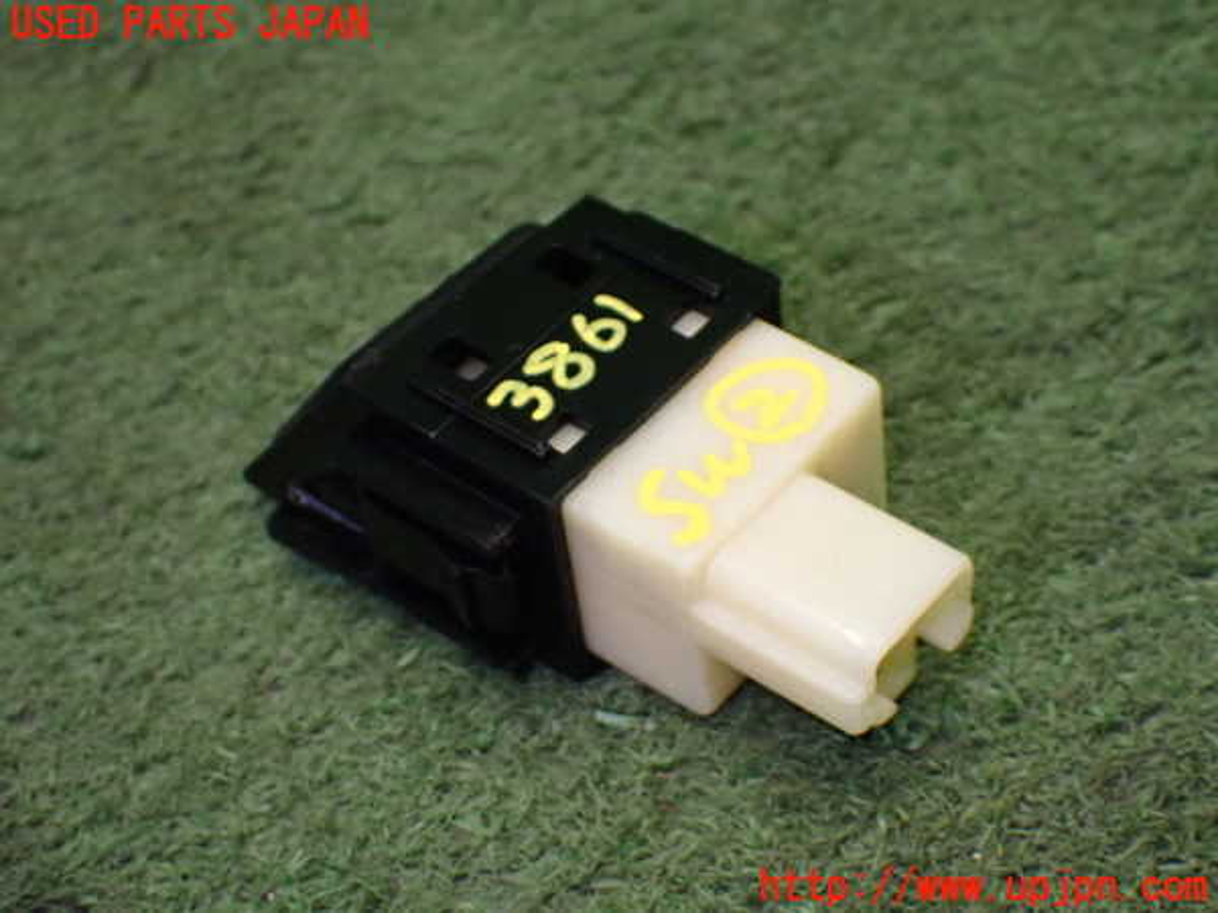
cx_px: 609
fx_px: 2709
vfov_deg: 19.1
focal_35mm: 77
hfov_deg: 25.3
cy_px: 456
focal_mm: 13.65
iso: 800
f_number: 4.1
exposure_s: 1/80
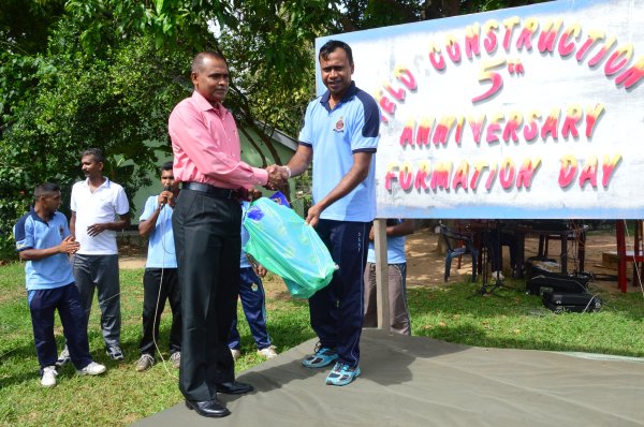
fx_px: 589
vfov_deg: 39.8
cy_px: 214
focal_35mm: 33
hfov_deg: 57.3
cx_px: 322
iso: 200
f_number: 11
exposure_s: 1/125
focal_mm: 22
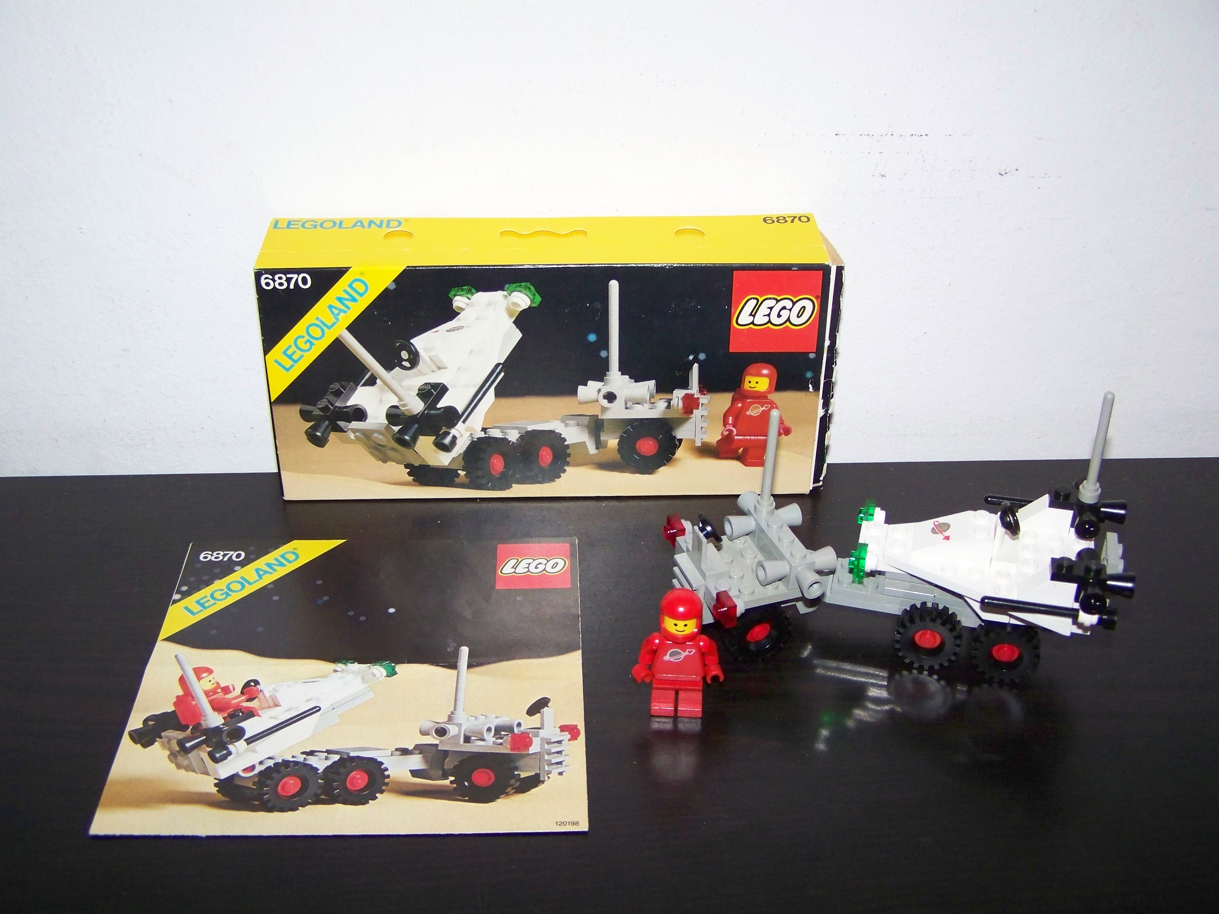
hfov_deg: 49.0
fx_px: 1338
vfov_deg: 37.7
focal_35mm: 38
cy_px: 457
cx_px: 610
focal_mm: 6.3
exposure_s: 1/30
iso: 200
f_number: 2.8
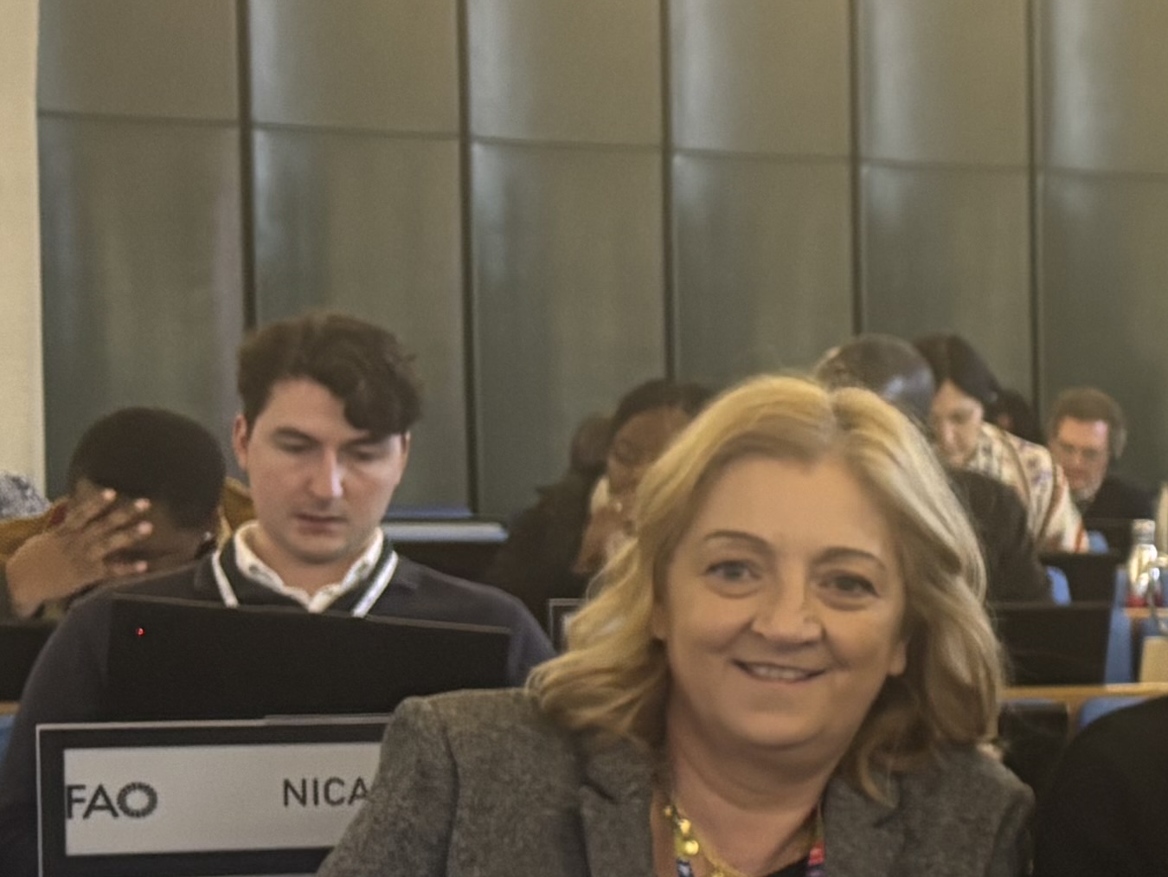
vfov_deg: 13.4
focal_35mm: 110
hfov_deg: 15.4
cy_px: 704
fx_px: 3712
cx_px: 2111
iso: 320
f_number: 1.6
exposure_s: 1/52
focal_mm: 5.96
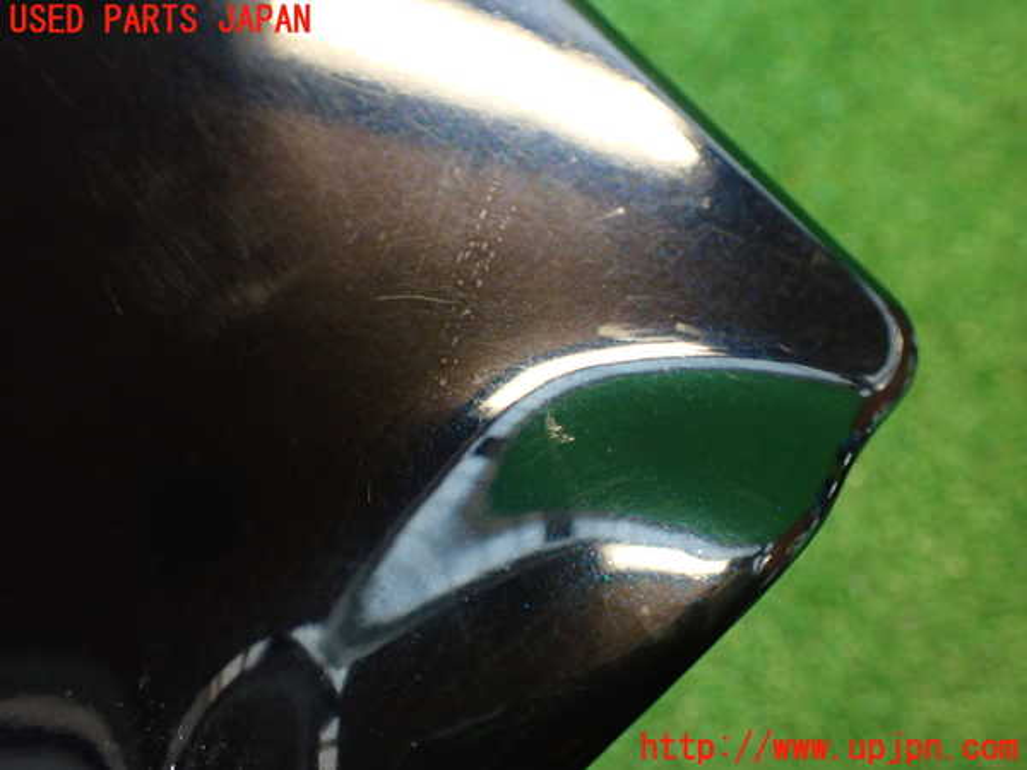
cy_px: 385
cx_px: 514
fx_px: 949
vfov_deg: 44.2
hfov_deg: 56.8
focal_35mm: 32
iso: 500
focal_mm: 5.79
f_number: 2.4
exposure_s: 1/30
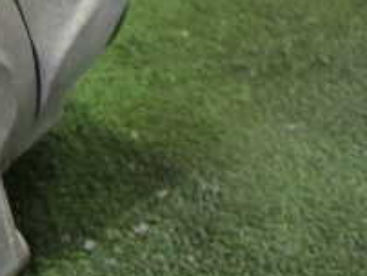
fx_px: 945
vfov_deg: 16.4
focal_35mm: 89
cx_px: -105
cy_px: 27
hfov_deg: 20.2
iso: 800
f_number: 2.3
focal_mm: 5.4
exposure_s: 1/50
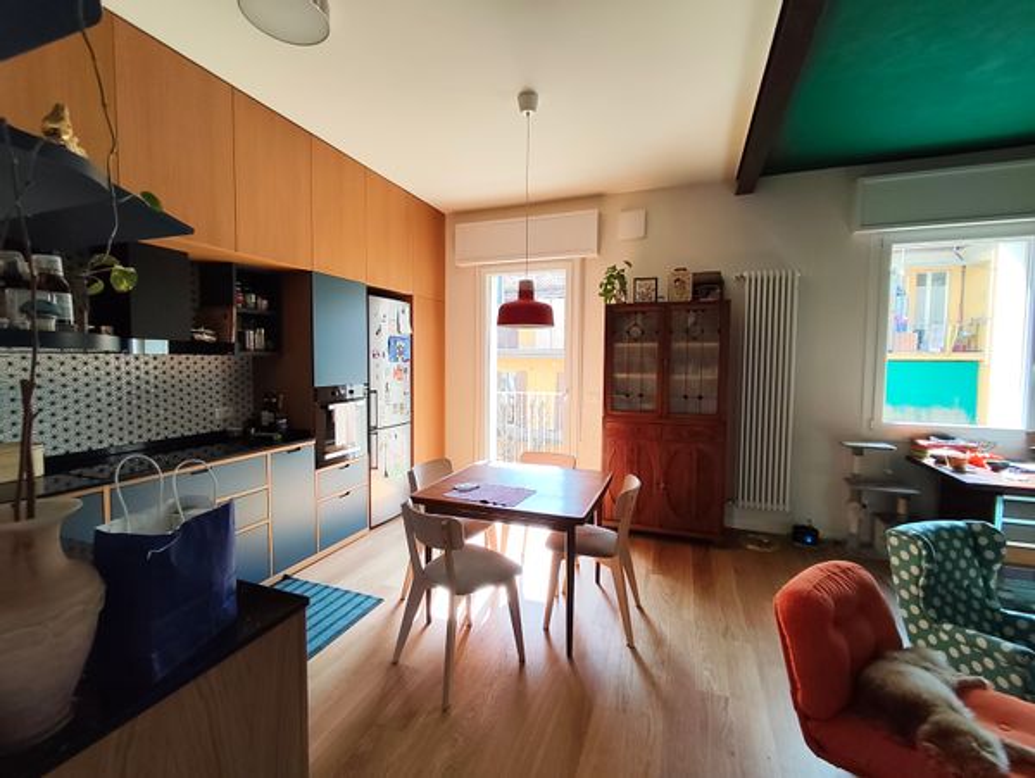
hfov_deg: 98.1
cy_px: 389
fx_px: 449
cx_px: 518
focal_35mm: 15
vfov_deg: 81.8
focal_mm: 1.65
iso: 50
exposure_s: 1/126
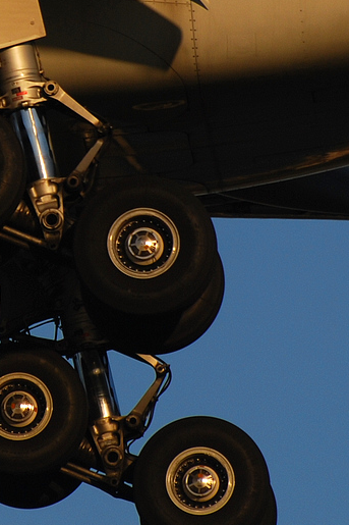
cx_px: 55
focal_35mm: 874
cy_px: 112
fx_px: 12717
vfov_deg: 2.4
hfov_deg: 1.6
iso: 100
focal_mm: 300
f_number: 8
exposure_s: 1/500
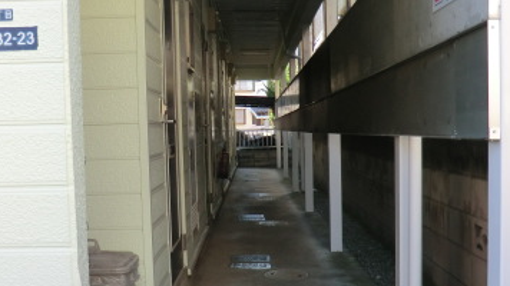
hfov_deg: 43.7
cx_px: 266
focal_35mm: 47
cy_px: 182
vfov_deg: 25.3
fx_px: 635
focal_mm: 4.3
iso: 80
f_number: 3.2
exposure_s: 1/100
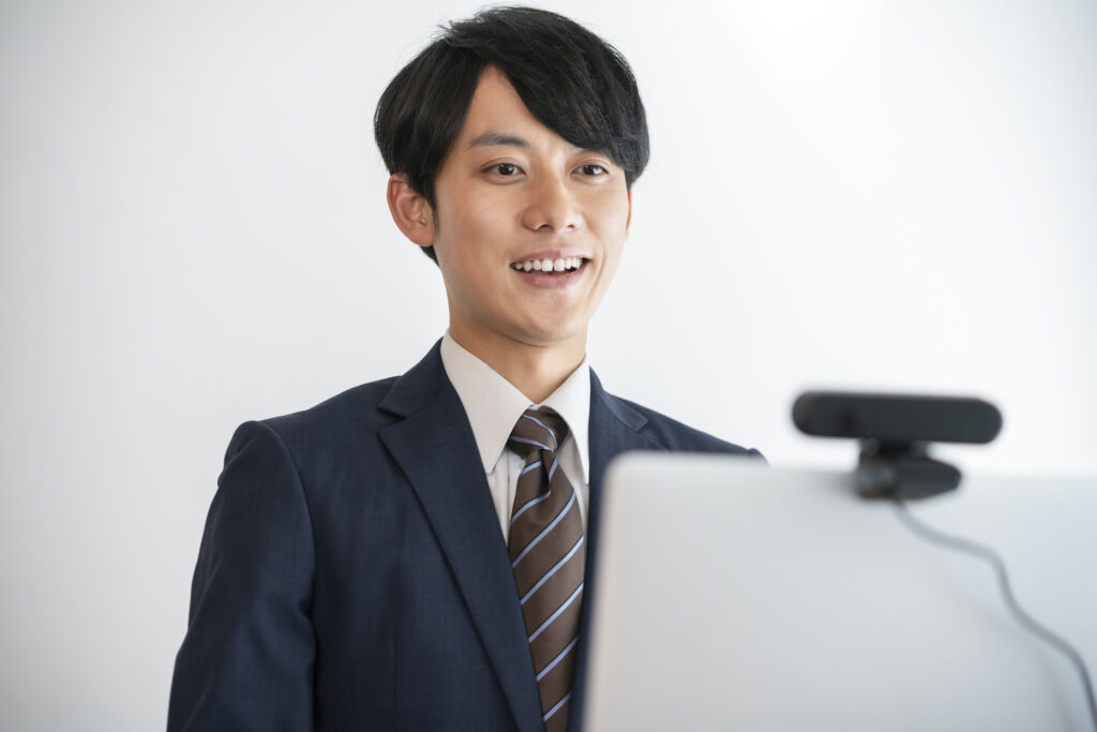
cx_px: 548
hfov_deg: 20.2
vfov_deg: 13.6
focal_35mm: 101
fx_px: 3078
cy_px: 366
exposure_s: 1/125
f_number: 2.8
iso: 640
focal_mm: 101
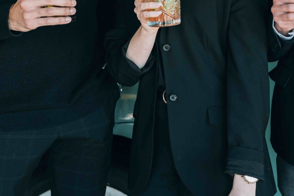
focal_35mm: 91
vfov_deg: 14.4
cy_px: -53
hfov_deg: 22.1
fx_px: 743
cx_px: 240
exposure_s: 1/640
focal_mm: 35
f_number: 2.8
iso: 1600
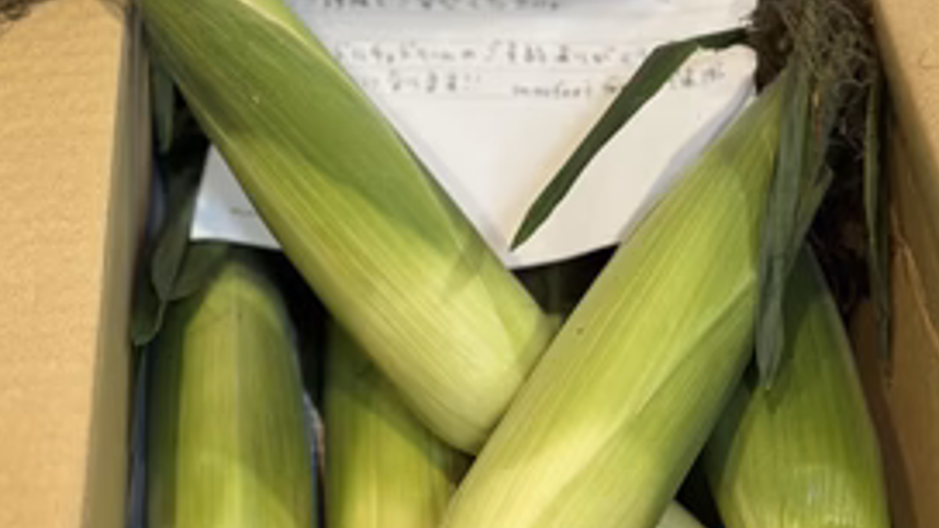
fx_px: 1917
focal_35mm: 77
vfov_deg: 15.6
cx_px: 497
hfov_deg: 27.5
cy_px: 166
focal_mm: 6.86
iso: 100
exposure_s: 1/60
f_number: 1.78
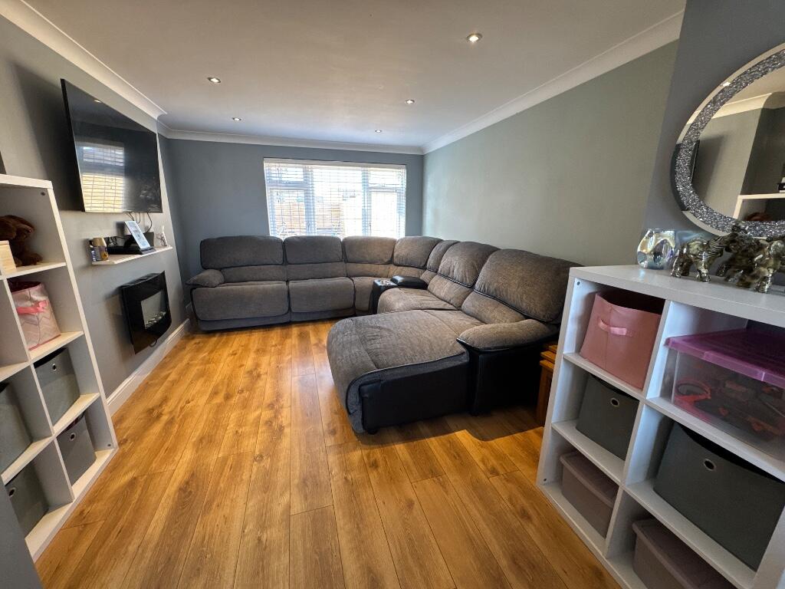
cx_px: 392
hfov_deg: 102.1
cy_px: 294
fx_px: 317
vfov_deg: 85.7
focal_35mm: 14
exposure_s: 1/100
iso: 250
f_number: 2.2
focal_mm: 2.22
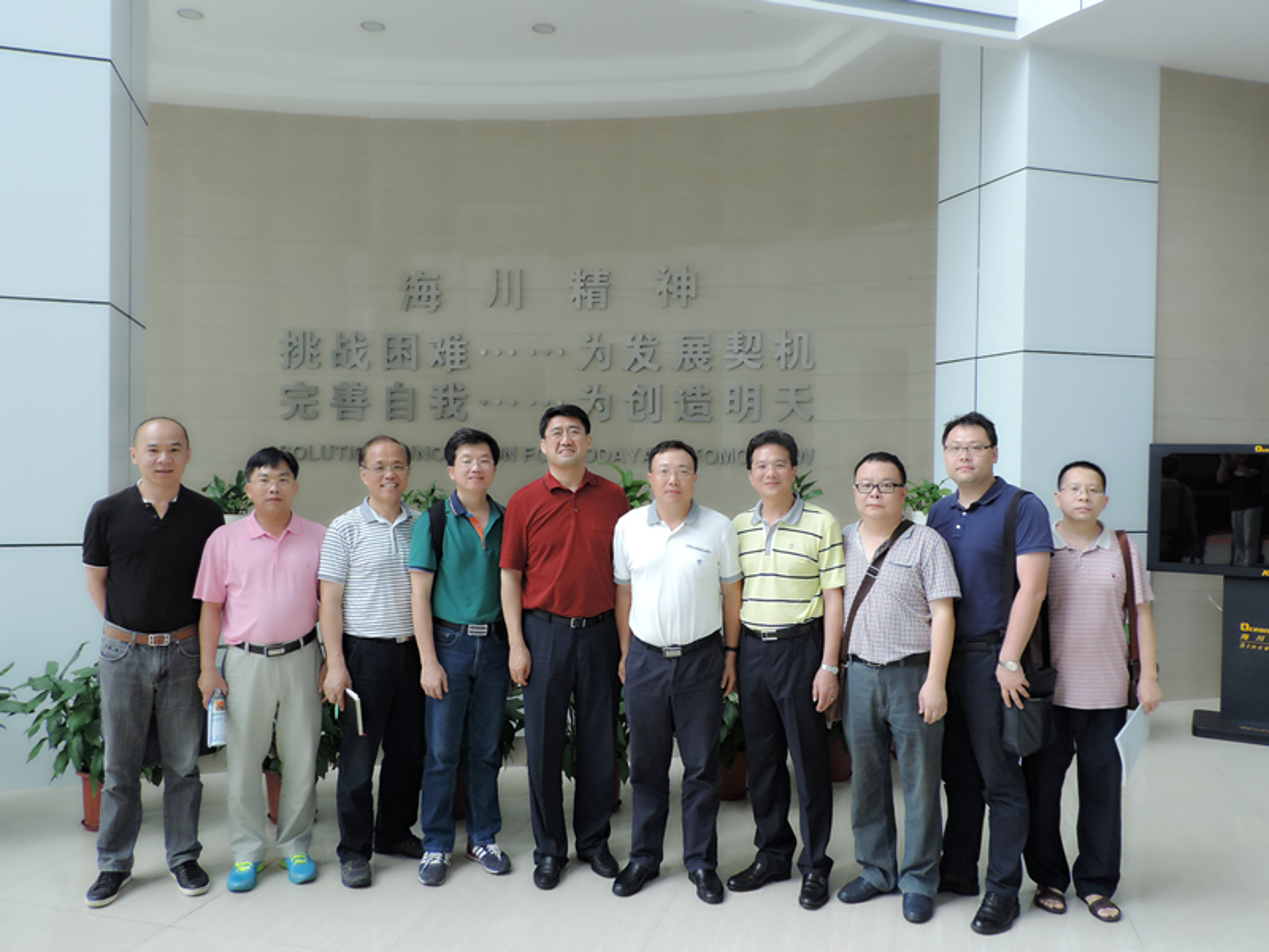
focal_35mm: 28
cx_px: 634
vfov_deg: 49.7
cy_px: 476
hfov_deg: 63.4
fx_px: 1026
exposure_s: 1/30
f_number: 3.1
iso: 140
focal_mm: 4.9
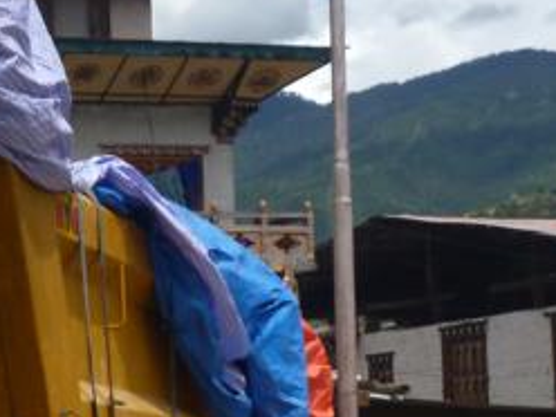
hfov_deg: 13.9
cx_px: -312
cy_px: 471
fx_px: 2120
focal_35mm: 132
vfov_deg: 11.1
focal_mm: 7.3
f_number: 11
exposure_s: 1/125
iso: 100
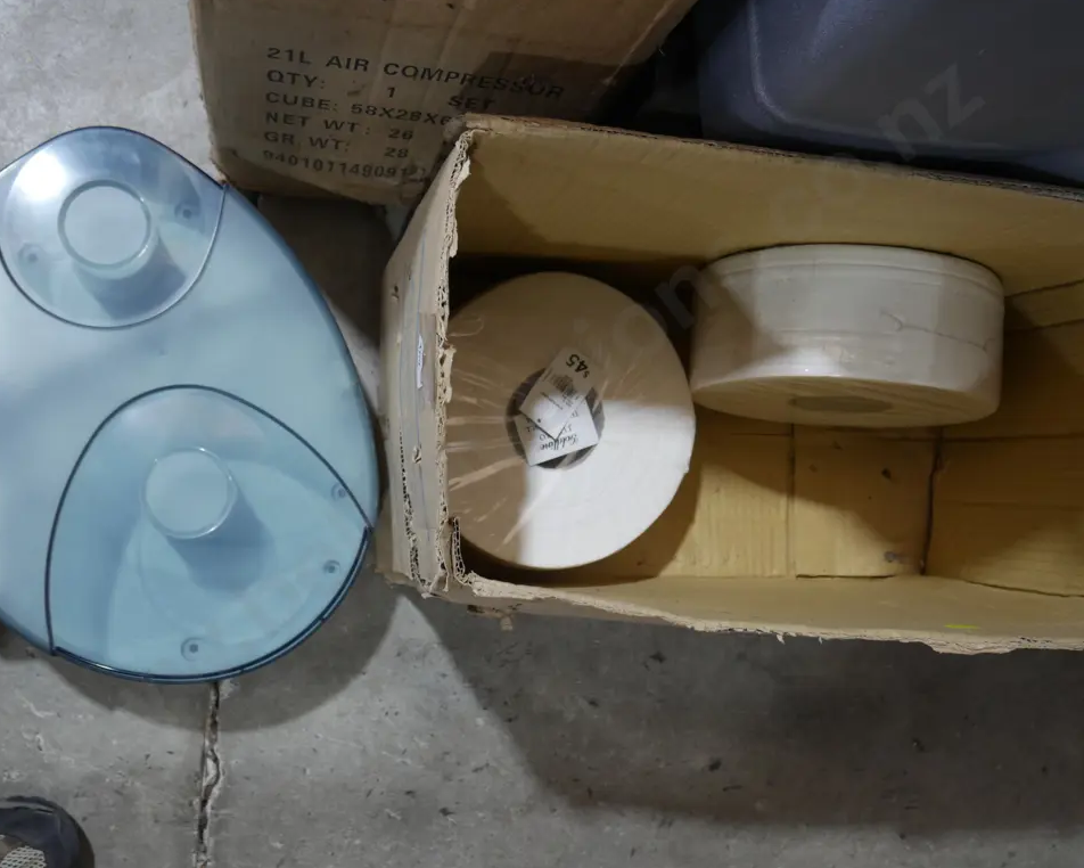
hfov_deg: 43.8
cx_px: 503
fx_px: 1348
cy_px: 432
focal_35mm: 42
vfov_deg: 35.7
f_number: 4.5
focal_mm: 20
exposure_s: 1/60
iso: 400
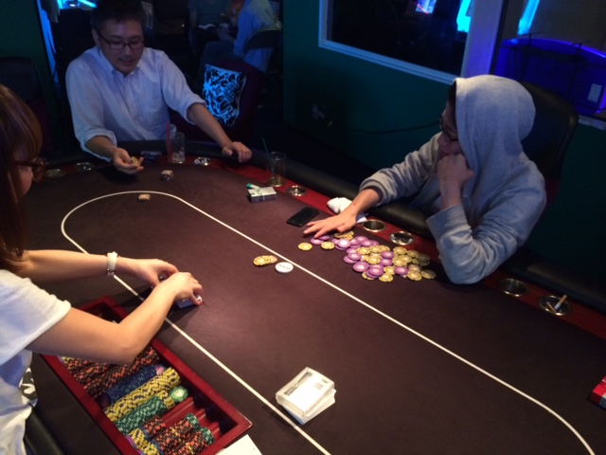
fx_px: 525
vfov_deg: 46.8
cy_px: 228
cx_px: 303
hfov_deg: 60.0
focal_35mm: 30
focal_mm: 4.12
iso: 320
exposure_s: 1/20
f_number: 2.2
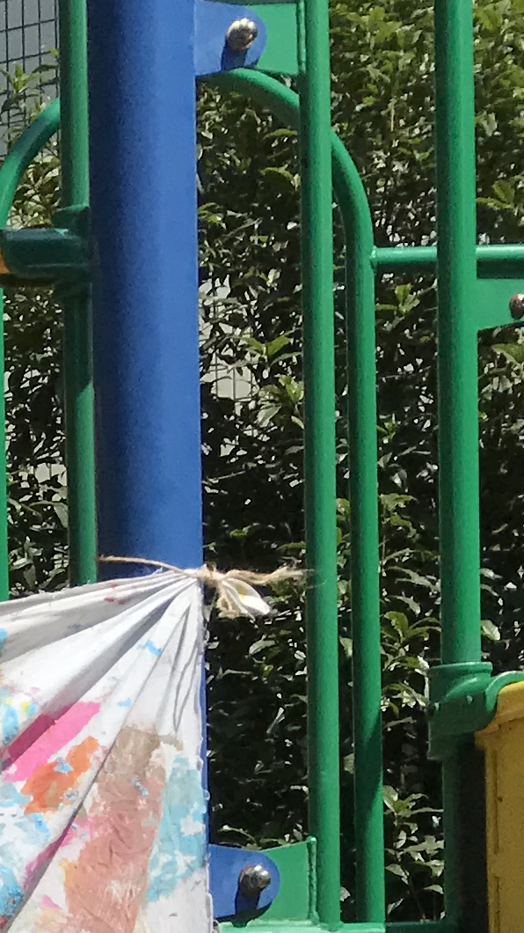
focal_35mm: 116
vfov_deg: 17.5
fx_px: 2866
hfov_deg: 8.5
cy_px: 1149
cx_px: -1124
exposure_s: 1/3690
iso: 20
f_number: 1.8
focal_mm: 3.99
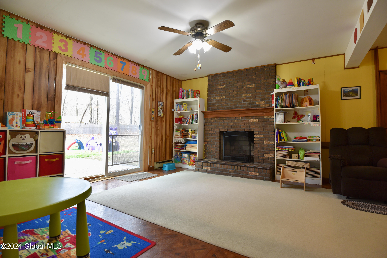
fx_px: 183
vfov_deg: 70.5
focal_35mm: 17
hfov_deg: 93.3
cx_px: 194
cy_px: 129
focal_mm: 17
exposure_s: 1/100
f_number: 5
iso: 500
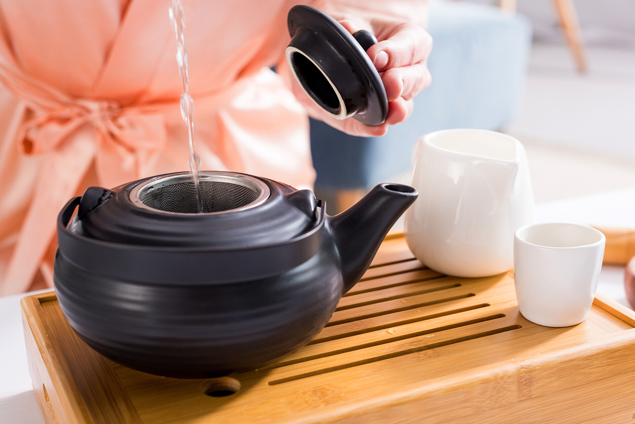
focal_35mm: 50
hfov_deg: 39.6
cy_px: 212
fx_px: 882
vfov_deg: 27.0
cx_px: 318
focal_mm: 50
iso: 400
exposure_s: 1/200
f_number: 5.6
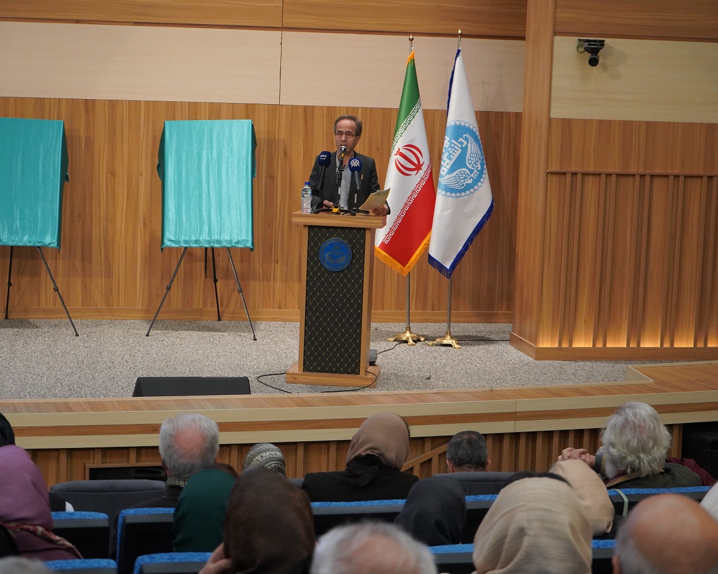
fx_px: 1679
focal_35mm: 79
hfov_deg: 24.1
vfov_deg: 19.4
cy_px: 287
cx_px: 338
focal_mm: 70
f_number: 5.6
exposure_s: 1/160
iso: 3200
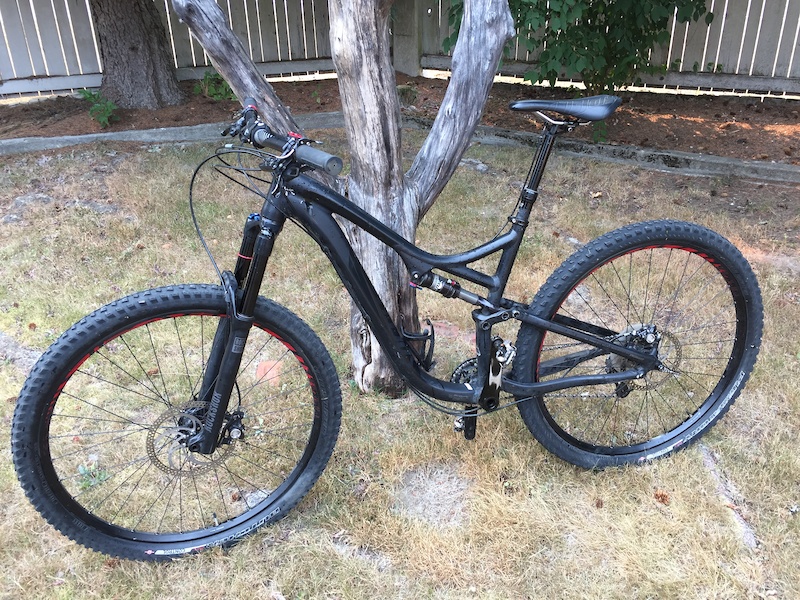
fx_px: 670
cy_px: 300
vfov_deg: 48.2
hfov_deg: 61.7
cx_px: 400
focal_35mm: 29
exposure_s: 1/120
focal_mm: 4.15
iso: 40
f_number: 2.2
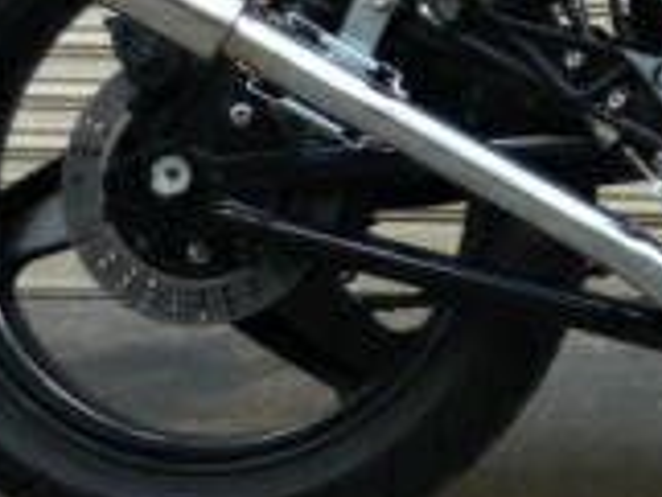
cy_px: -271
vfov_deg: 8.5
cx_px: 1053
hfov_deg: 11.0
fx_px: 3273
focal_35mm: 171
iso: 100
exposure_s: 1/250
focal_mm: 5.5
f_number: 2.8
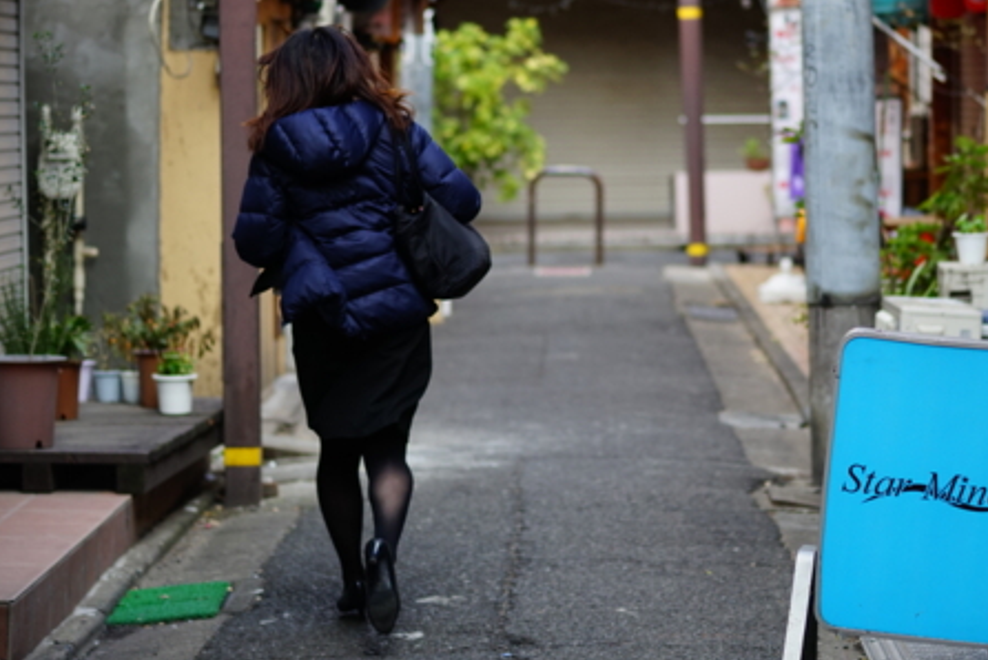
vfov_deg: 11.2
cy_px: 218
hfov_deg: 16.8
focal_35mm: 122
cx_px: 609
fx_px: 3350
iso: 400
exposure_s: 1/400
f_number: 2.8
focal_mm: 85
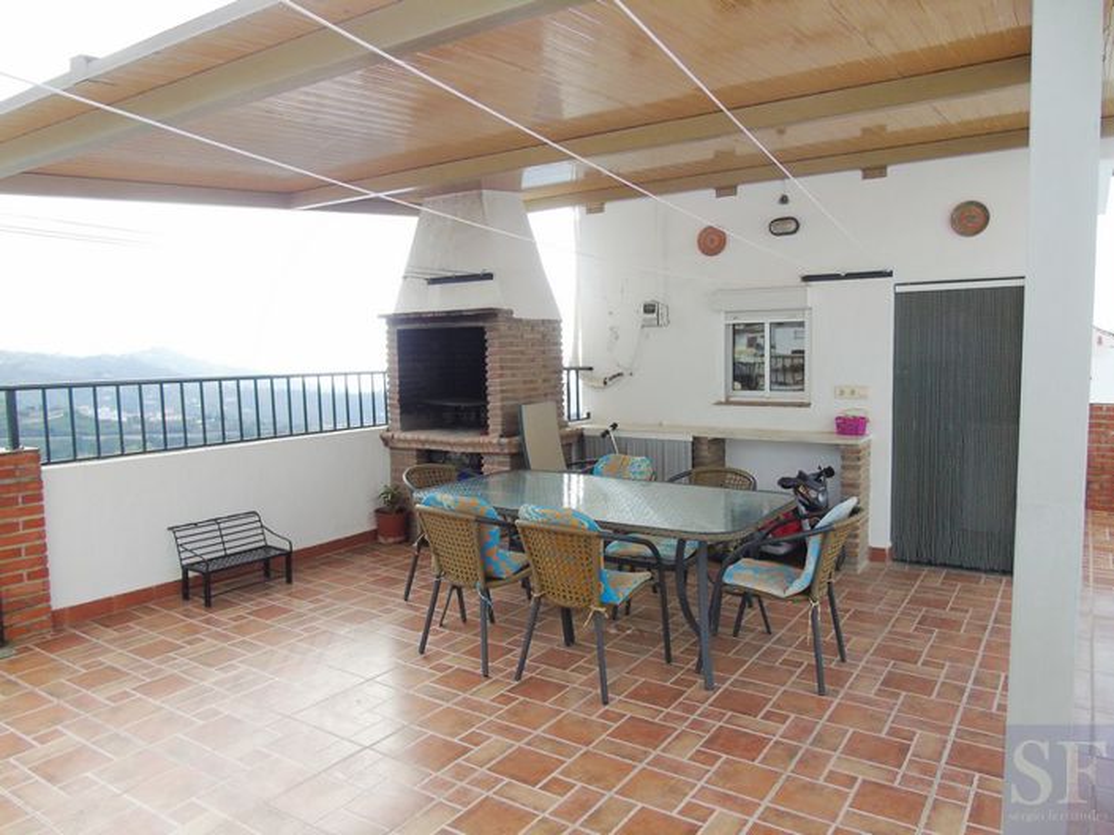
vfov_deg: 54.8
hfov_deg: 69.4
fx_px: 804
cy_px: 418
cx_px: 557
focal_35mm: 25
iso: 80
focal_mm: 4.4
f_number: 3.4
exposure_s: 1/320
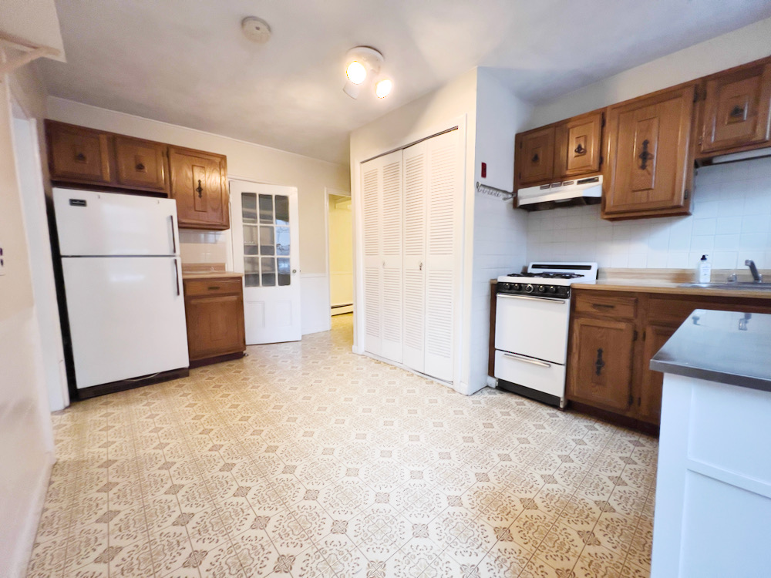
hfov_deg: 106.2
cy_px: 289
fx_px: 290
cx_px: 386
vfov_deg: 89.9
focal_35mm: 13
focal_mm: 1.57
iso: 1000
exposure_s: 1/60
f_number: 1.8
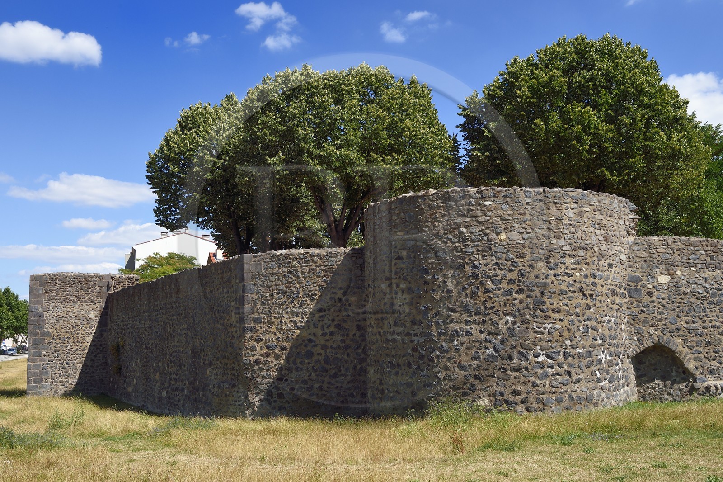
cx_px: 362
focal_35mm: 38
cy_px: 241
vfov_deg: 35.0
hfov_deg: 50.7
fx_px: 763
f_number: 11
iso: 200
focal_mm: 38
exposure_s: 1/320
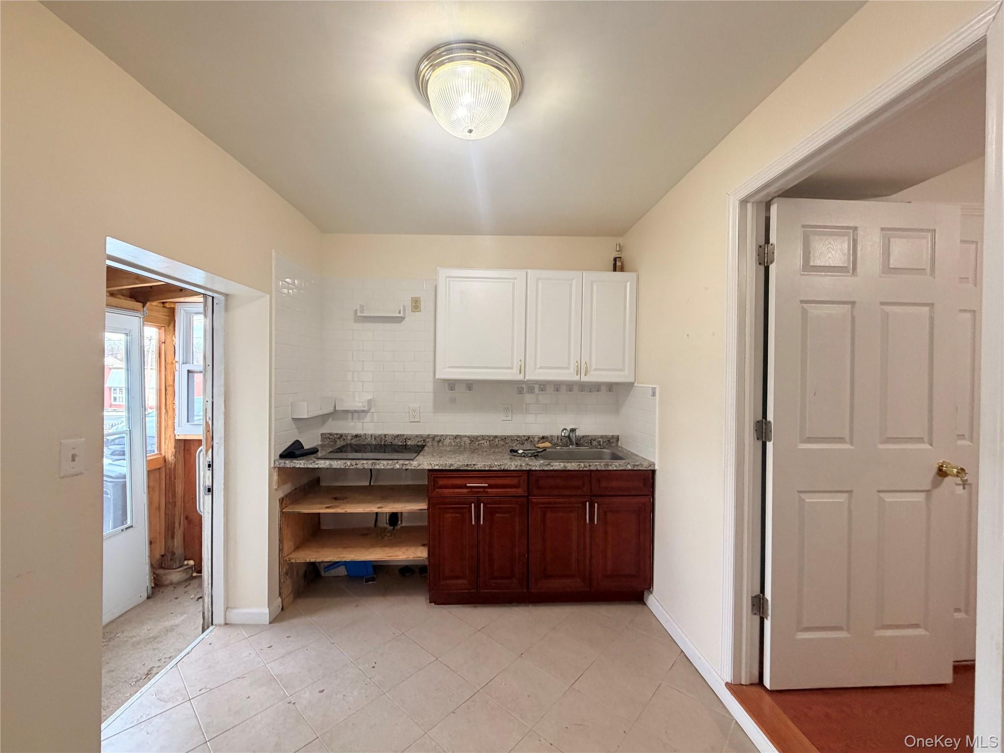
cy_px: 376
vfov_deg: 85.7
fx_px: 406
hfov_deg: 102.1
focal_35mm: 14
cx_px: 502
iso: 250
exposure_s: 1/120
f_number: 2.2
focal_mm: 2.22
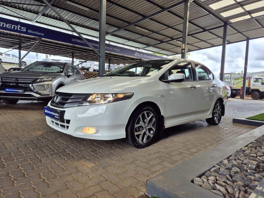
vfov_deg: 58.9
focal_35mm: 23
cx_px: 132
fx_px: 175
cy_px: 99
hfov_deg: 73.9
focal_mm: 5.4
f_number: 1.8
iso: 25
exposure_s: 1/552
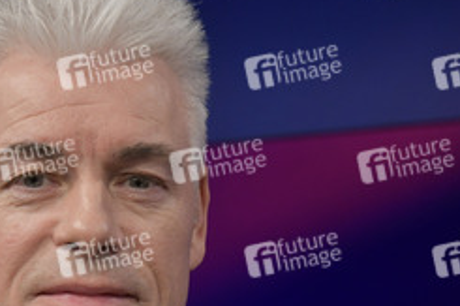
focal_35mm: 114
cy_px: 208
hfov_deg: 17.7
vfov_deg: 12.0
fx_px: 1456
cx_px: 55
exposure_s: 1/200
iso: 1600
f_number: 5.6
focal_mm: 62
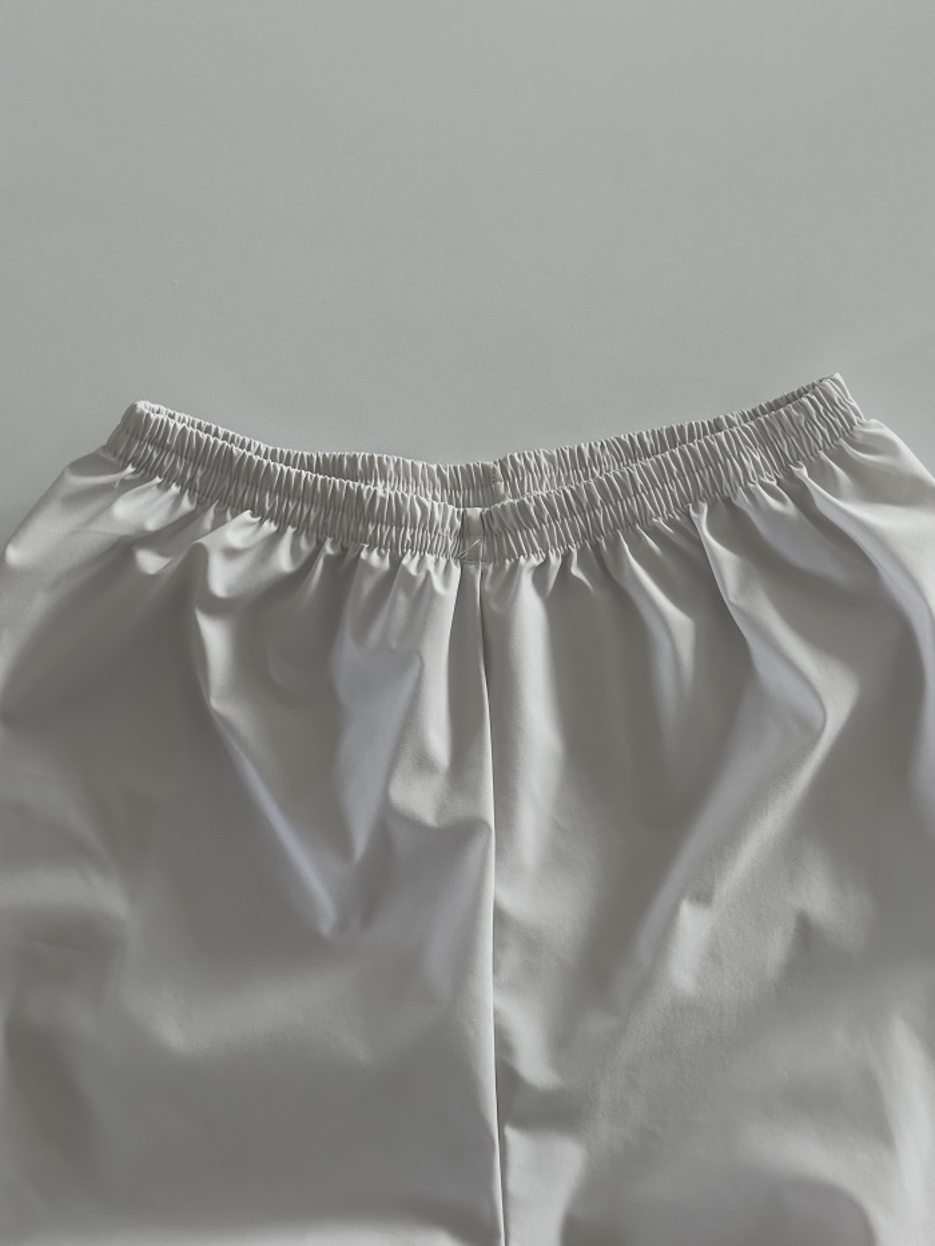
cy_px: 623
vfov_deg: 39.7
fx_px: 1728
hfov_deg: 30.3
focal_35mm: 48
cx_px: 468
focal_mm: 6.86
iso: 250
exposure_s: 1/57
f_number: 1.78
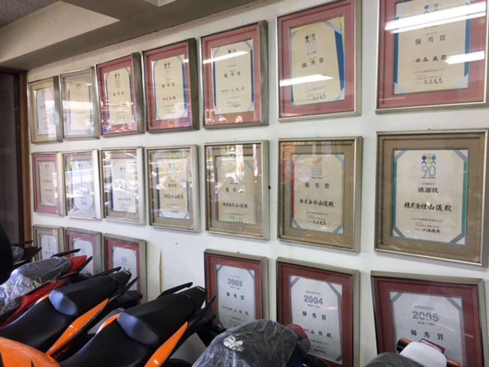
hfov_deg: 61.7
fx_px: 410
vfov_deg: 48.2
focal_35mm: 29
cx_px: 244
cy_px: 184
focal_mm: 4.15
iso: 40
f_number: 2.2
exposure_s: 1/33
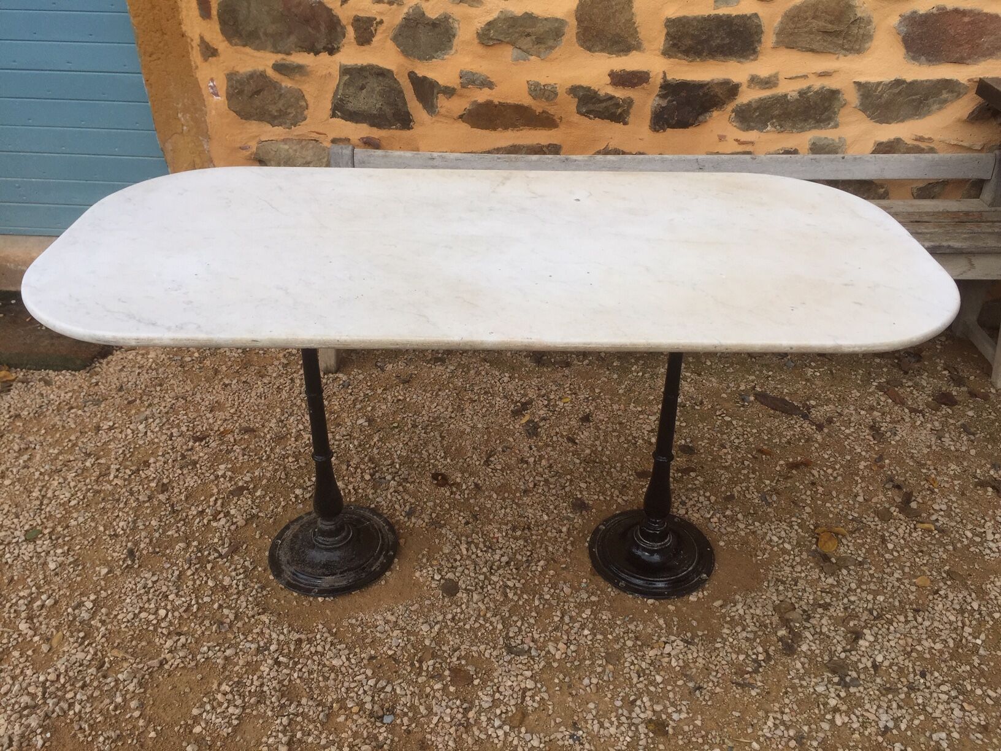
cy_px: 376
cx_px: 500
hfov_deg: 61.7
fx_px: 839
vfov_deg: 48.2
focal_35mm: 29
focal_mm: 4.15
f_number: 2.2
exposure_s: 1/282
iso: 32
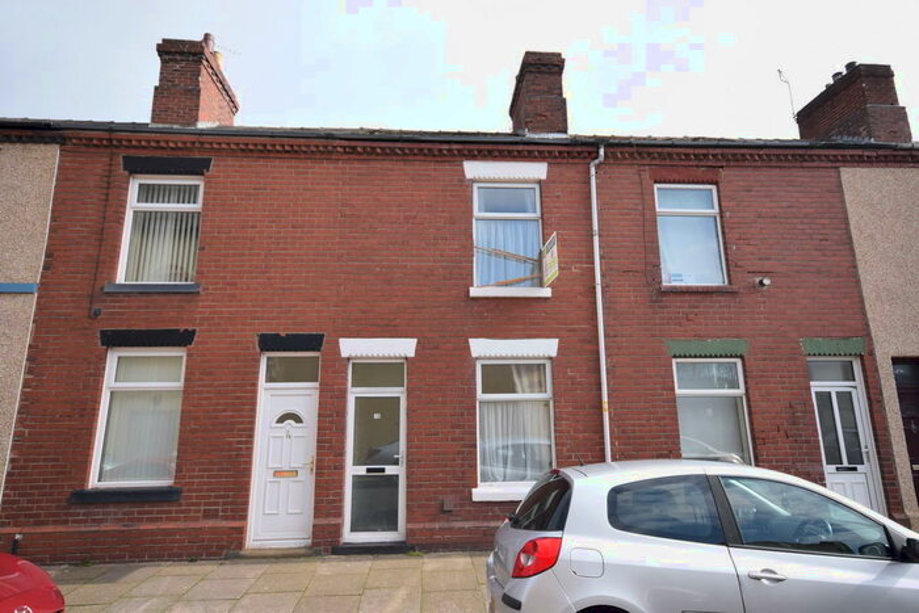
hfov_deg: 81.2
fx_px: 536
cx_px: 460
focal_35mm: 21
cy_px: 306
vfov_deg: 59.5
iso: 200
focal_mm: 14
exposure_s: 1/320
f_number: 9
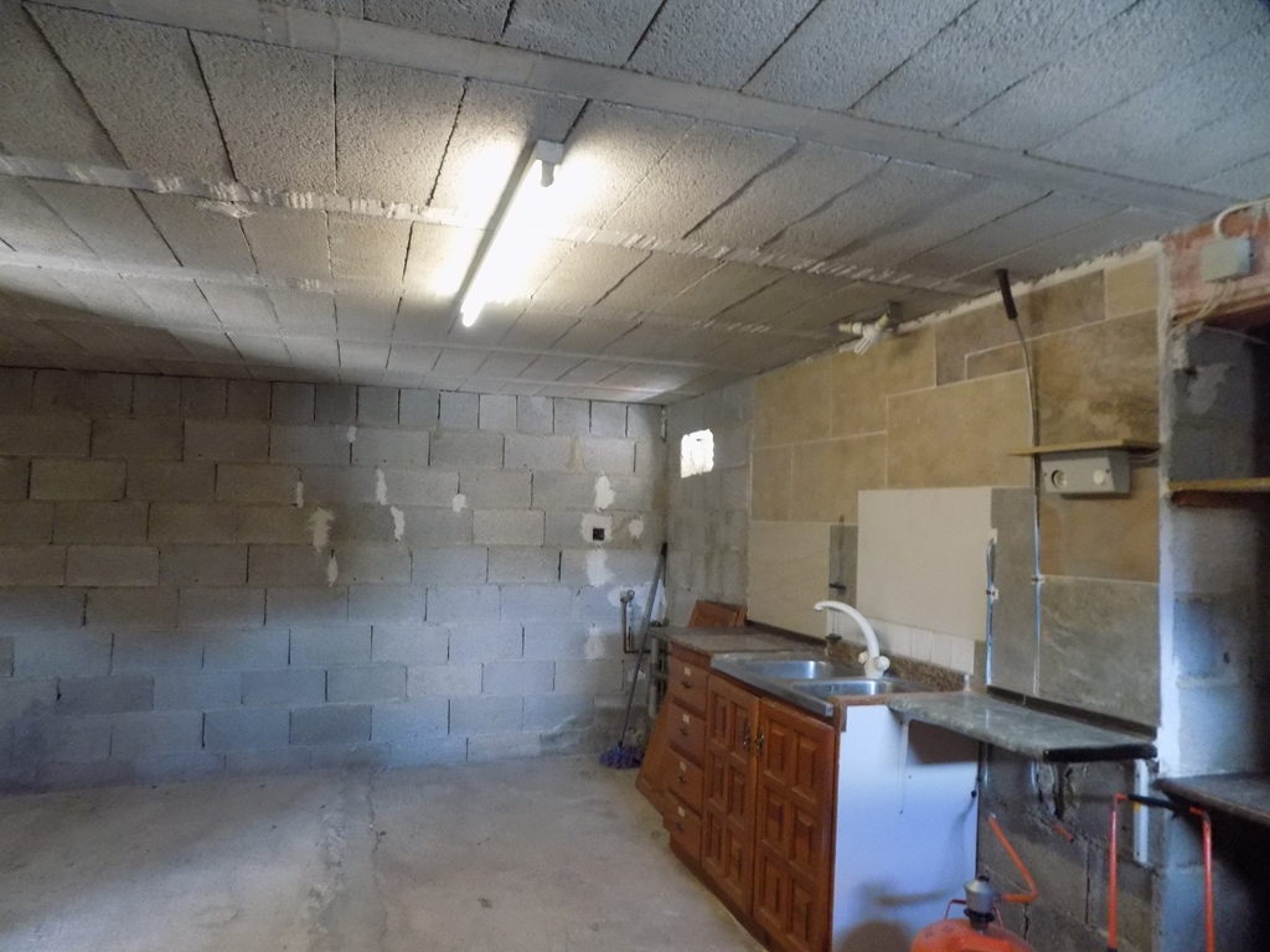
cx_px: 635
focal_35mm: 23
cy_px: 476
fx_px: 844
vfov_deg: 58.9
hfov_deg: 73.9
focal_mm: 4
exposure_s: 1/20
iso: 400
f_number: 3.1
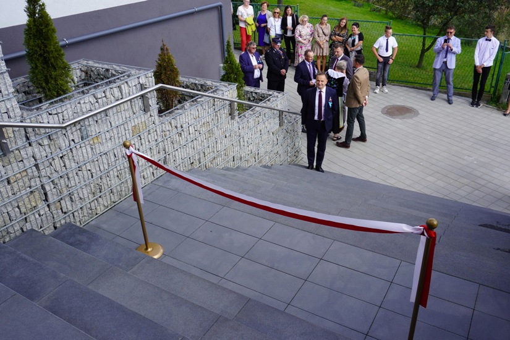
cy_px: 170
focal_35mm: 32
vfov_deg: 41.7
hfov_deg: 59.5
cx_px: 255
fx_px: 446
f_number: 6.3
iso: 100
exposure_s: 1/100
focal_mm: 21
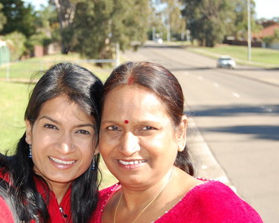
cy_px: 147
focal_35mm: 93
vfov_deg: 16.5
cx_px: 84
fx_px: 768
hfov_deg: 20.5
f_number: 5.6
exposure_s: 1/500
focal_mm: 40
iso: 400
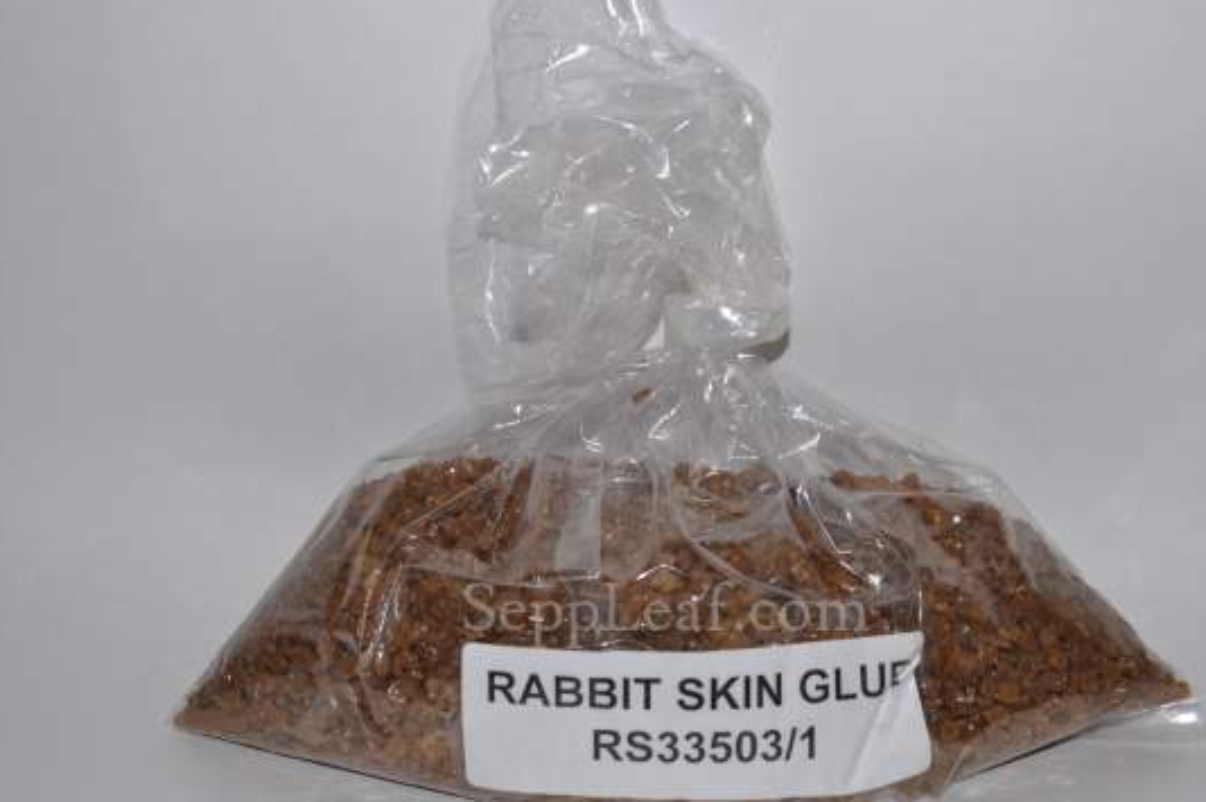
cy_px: 441
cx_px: 666
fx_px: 1473
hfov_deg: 44.5
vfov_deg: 30.4
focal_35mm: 44
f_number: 9
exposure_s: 1/160
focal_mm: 26
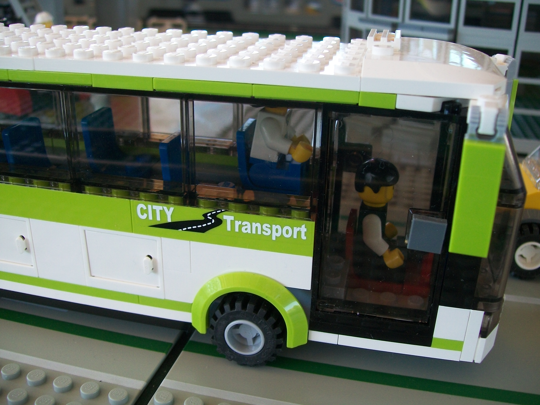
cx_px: 270
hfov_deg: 51.4
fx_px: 562
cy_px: 202
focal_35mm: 36
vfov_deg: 39.7
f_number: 2.7
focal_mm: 6
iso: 80
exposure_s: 1/60
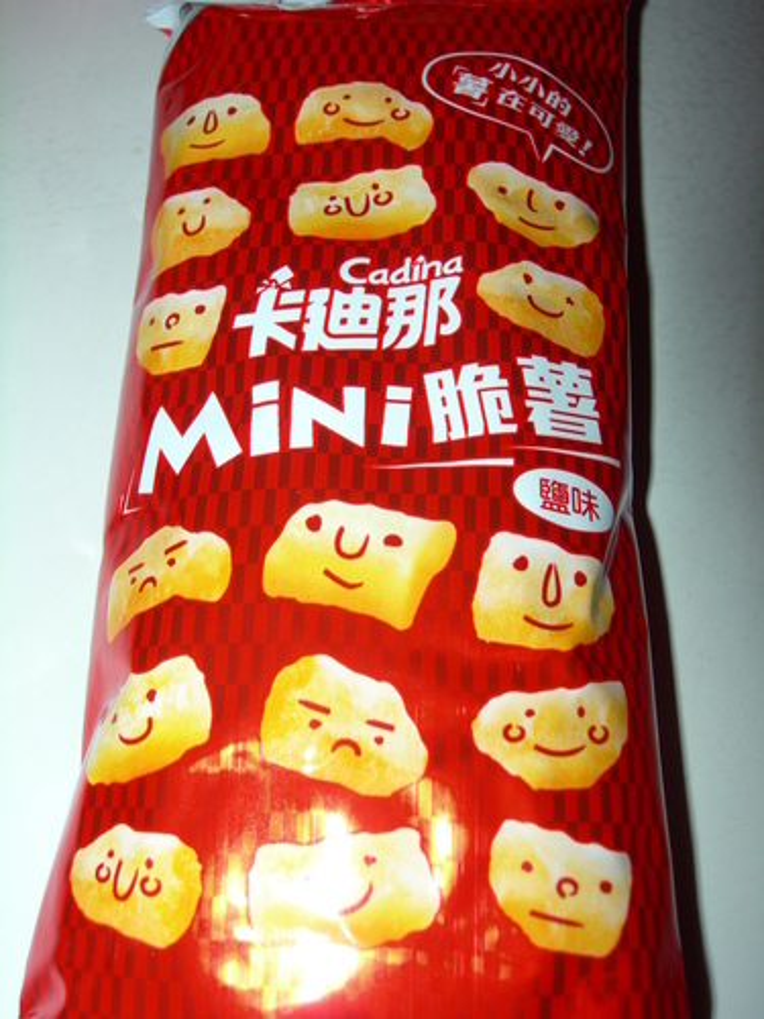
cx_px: 382
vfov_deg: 49.0
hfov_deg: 37.7
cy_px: 510
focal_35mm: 38
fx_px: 1118
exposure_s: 1/60.1
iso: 50
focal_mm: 7.8
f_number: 4.8
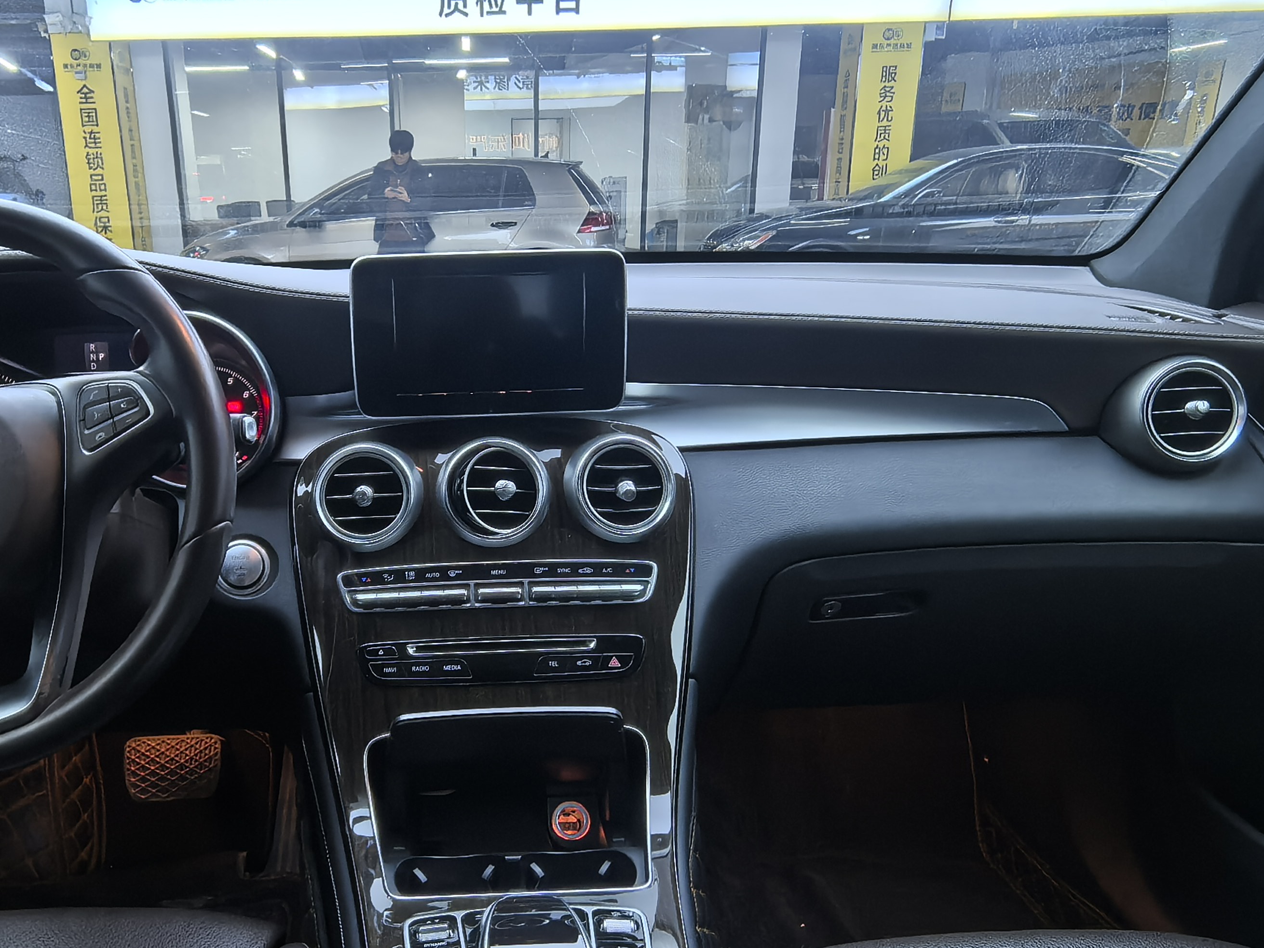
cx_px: 455
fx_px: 1059
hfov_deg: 60.6
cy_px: 551
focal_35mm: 29
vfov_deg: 48.0
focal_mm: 1.95
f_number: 2.2
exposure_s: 1/50
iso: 320
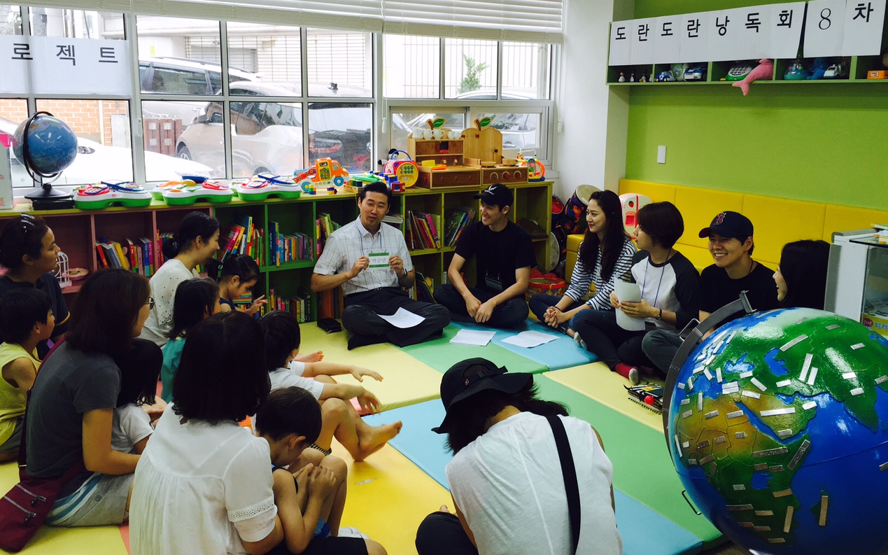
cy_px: 246
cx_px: 442
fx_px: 750
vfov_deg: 40.5
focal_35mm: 31
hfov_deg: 61.2
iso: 40
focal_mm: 4.15
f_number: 2.2
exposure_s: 1/60
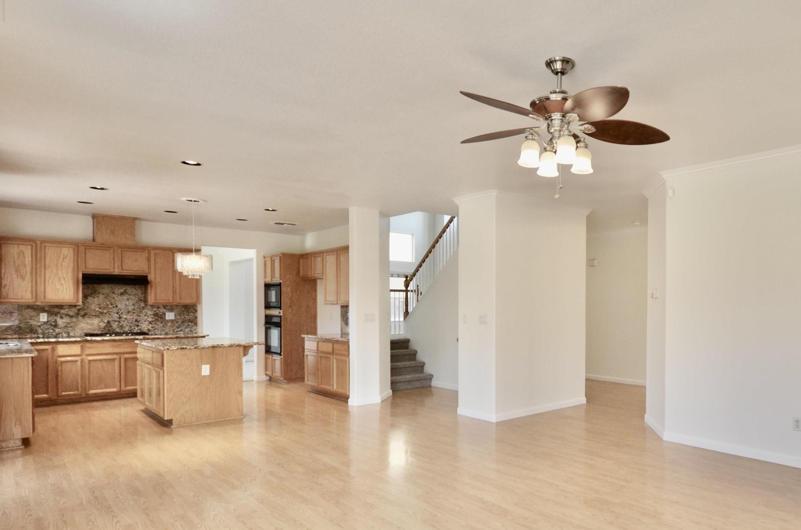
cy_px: 297
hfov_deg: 75.3
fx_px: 488
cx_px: 556
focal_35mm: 22
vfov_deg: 56.8
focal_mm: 10
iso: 400
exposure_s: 1/100
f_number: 5
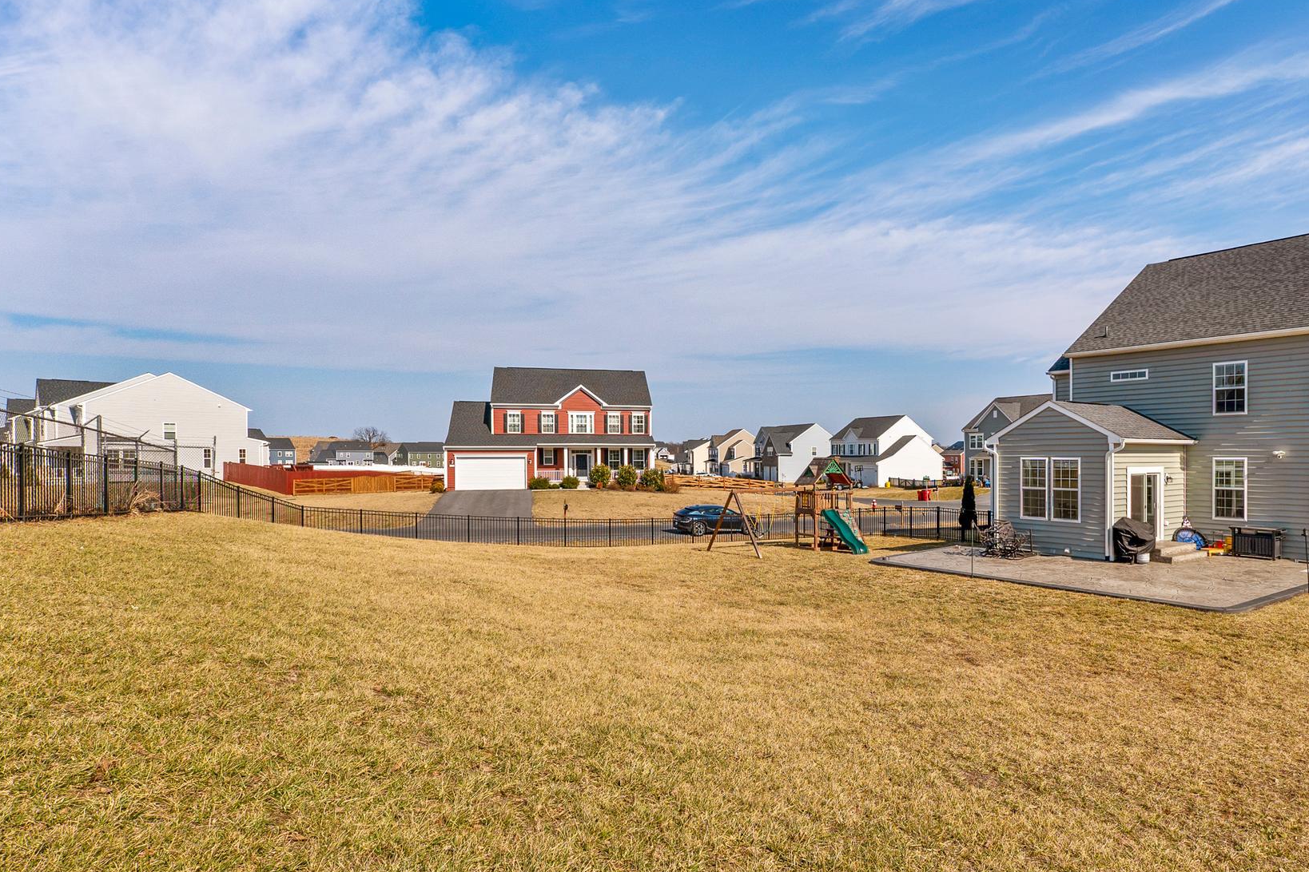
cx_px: 787
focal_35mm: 20
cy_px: 448
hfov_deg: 82.9
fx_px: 727
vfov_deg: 61.9
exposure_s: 1/640
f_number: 6.3
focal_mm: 11
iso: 100
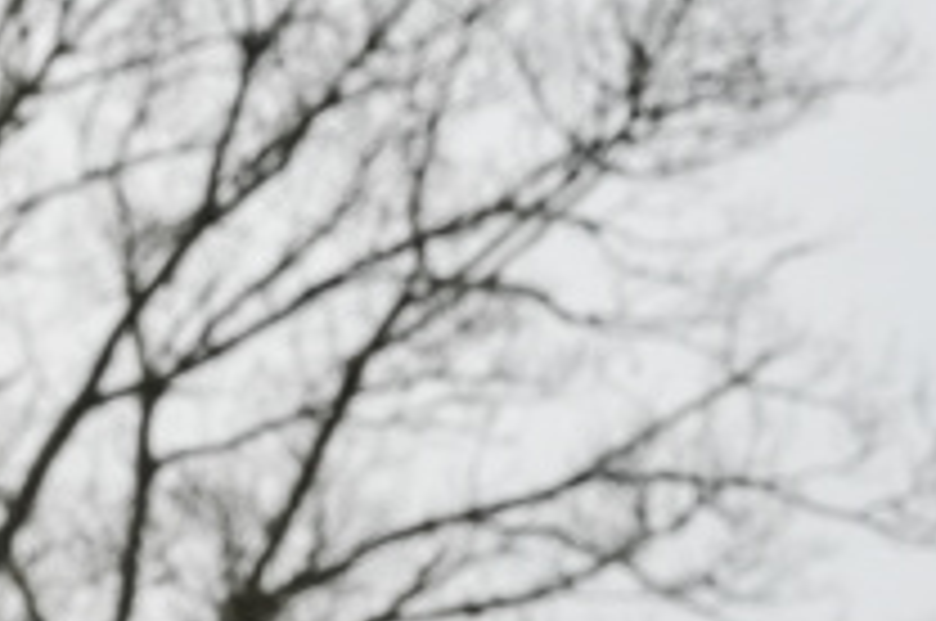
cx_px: -936
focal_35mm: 217
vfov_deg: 6.3
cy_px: 378
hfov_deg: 8.9
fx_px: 5633
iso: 3200
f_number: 22
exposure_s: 1/320
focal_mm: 44
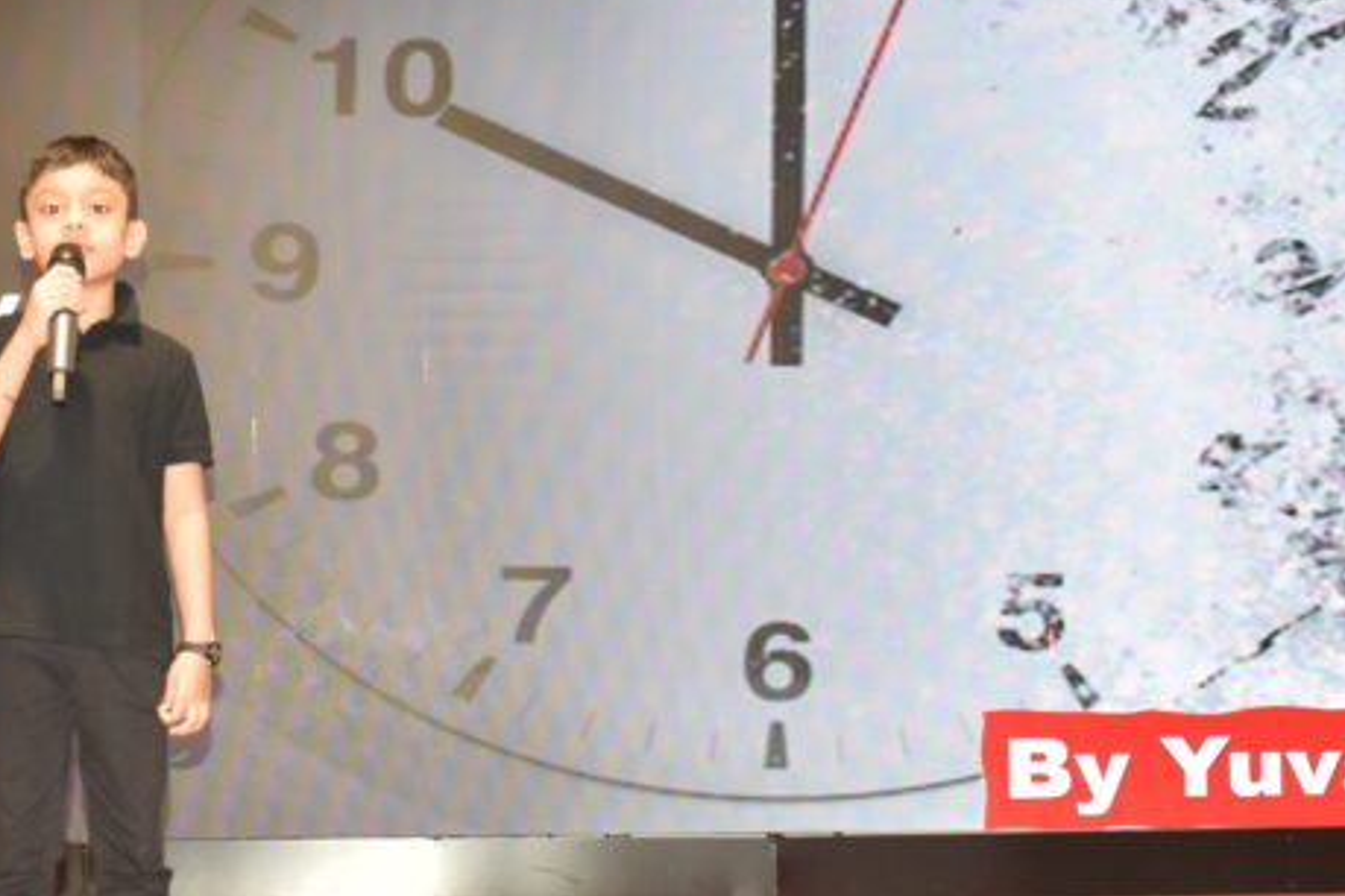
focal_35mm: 107
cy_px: 540
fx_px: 3997
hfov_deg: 19.0
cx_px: 387
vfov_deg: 12.8
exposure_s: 1/60
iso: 800
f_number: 5
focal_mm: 32
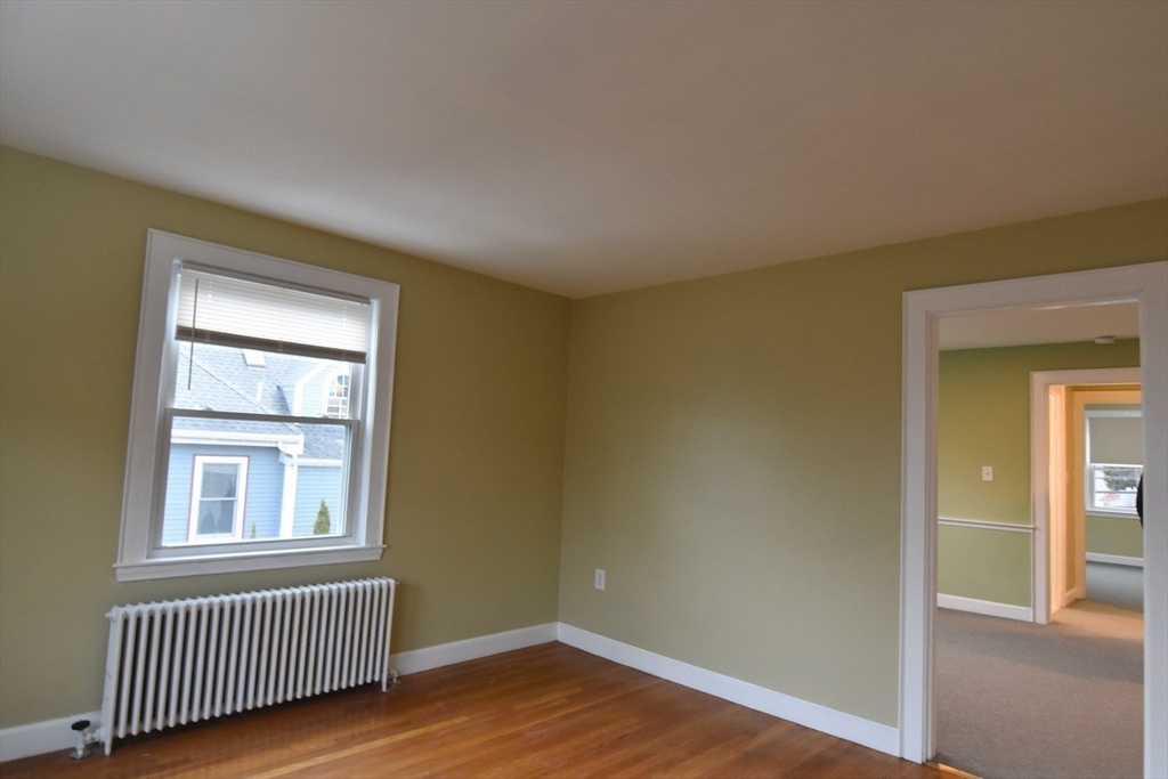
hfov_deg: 81.2
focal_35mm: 21
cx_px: 584
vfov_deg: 59.5
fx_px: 681
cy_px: 390
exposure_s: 1/60
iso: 800
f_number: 4
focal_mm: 14
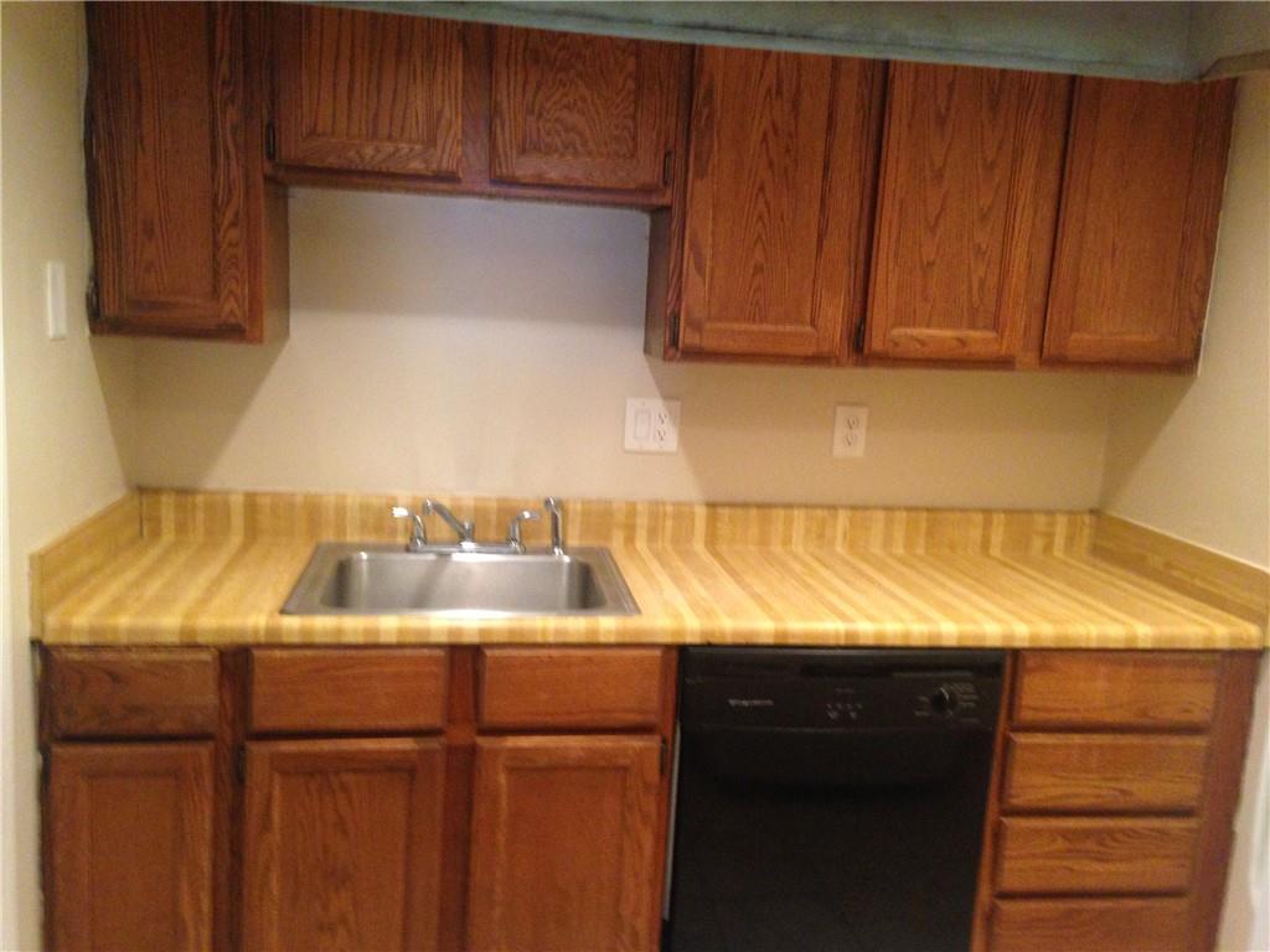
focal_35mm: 33
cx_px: 635
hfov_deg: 55.4
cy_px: 476
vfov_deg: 42.9
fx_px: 1211
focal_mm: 4.12
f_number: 2.4
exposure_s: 1/20
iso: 250
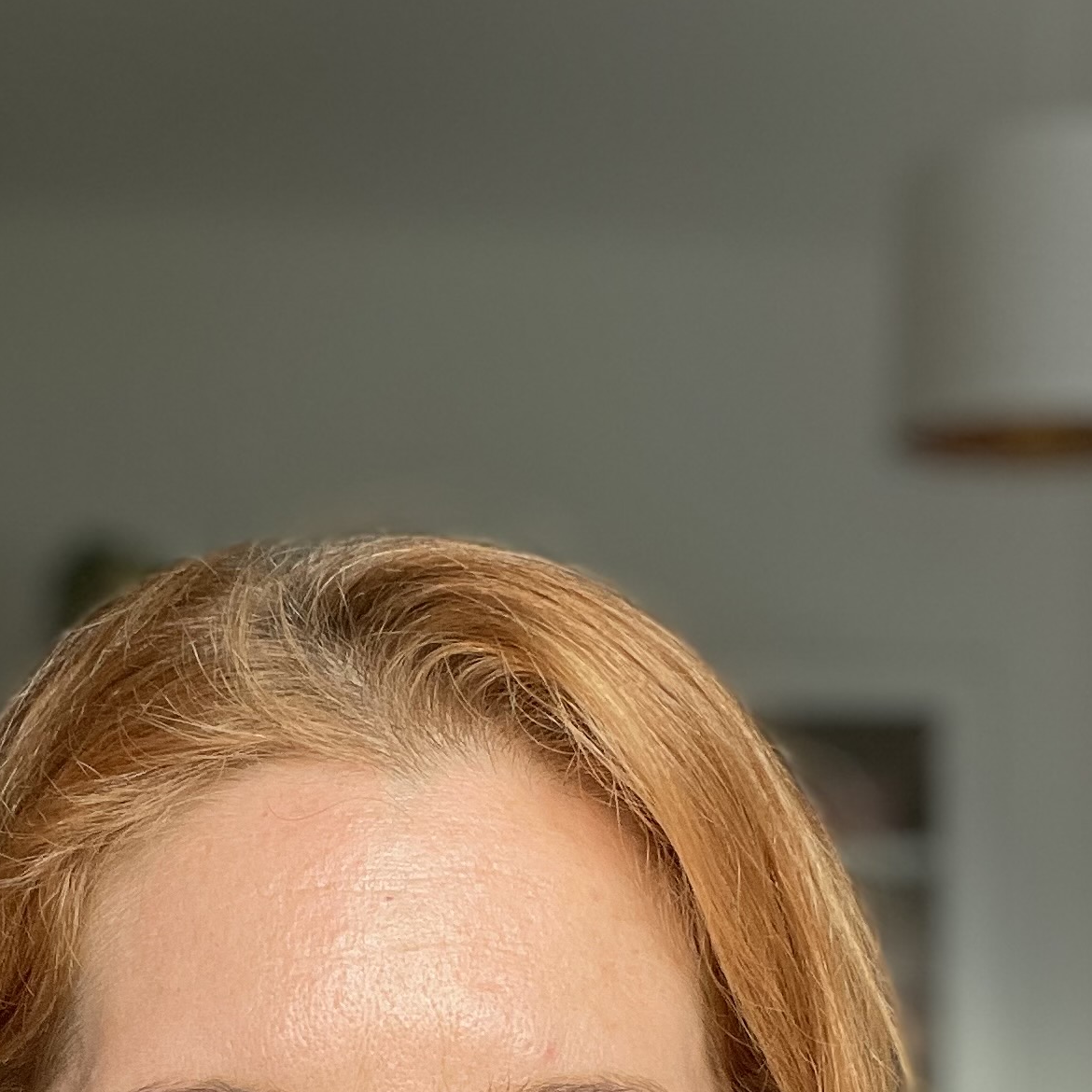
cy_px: 1017
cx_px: 250
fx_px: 2498
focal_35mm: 70
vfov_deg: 23.9
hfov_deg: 24.3
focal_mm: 2.71
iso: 100
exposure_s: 1/105
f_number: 2.2
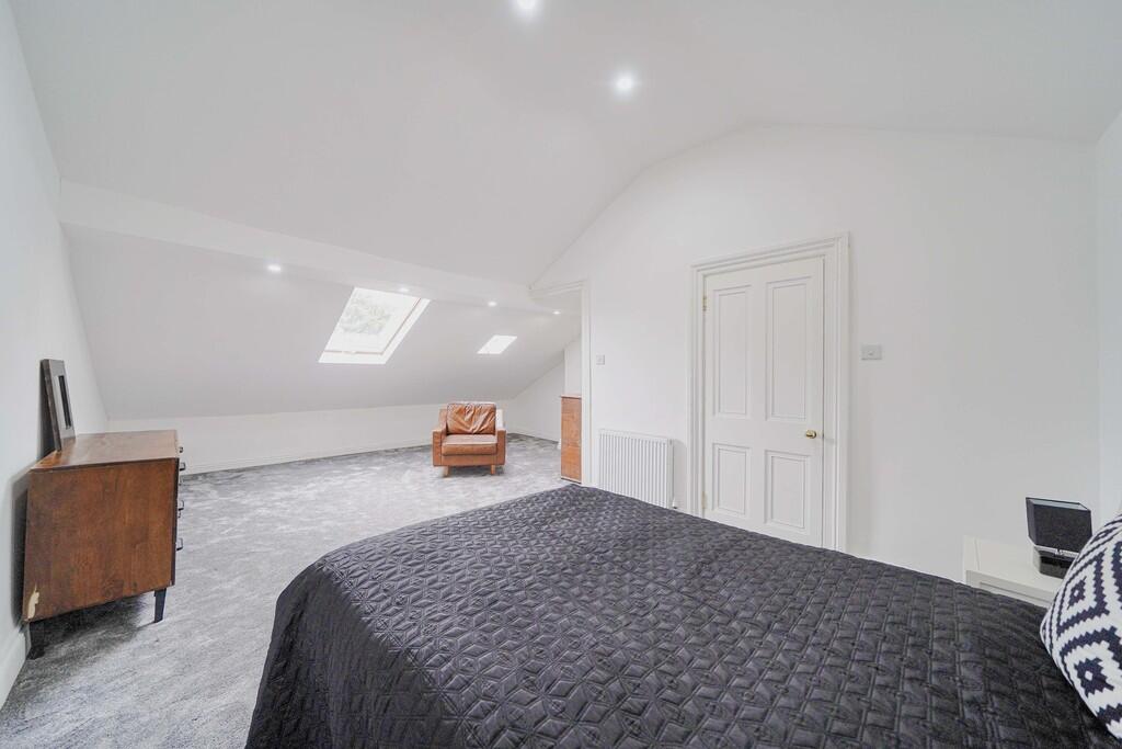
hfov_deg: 112.6
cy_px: 374
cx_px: 561
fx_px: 374
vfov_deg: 90.0
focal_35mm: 12
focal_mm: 12
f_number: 4.5
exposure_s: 1/45
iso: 500
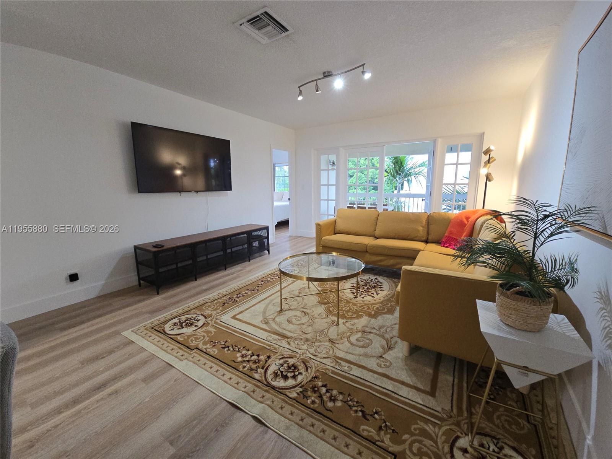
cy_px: 230
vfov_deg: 89.9
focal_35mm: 13
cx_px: 306
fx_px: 230
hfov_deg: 106.2
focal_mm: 2.2
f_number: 2.2
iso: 160
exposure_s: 1/60
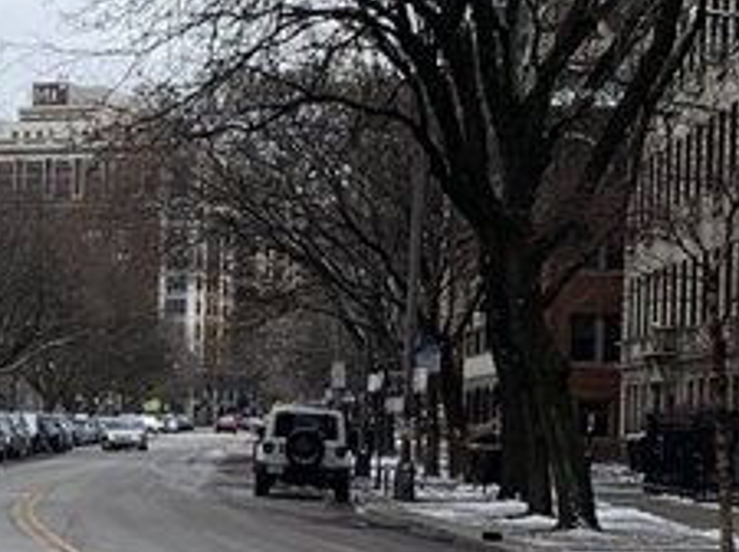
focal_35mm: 125
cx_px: -161
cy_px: 522
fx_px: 2664
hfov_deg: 15.2
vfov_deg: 11.7
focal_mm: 4.25
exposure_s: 1/1953
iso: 25
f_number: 1.8
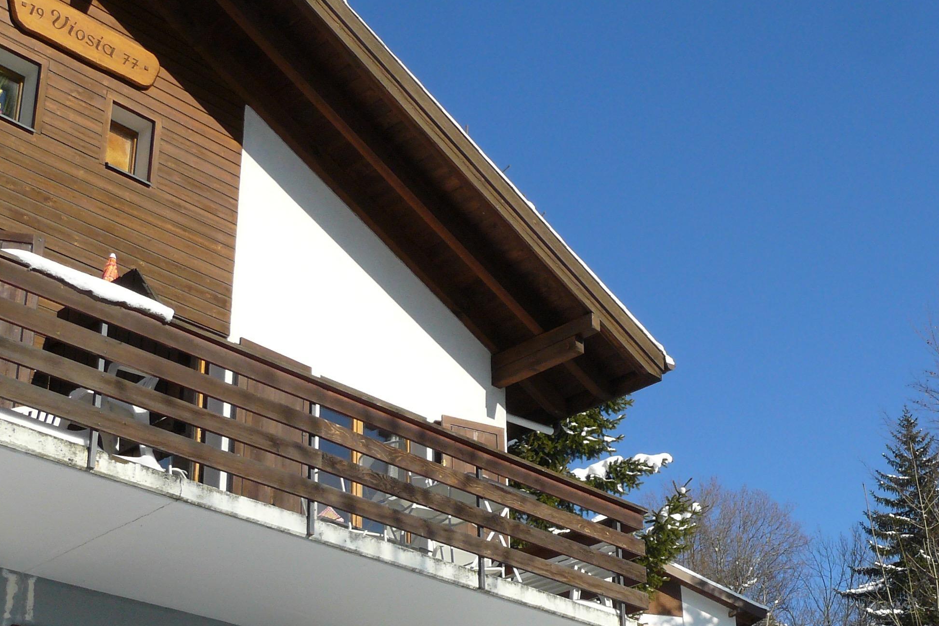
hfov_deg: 33.3
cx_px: 702
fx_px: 1539
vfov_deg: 22.8
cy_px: 472
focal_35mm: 59
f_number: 5.6
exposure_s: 1/400
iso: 100
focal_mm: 6
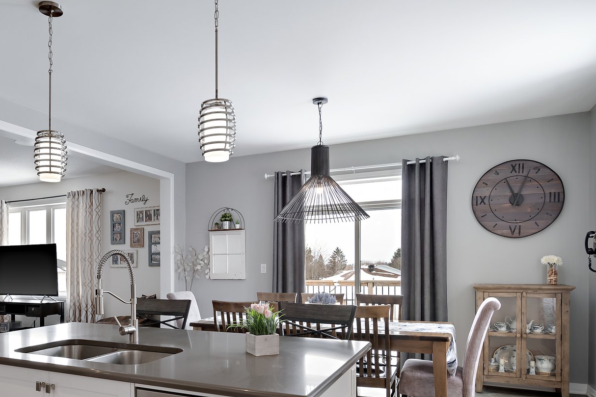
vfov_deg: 47.0
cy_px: 271
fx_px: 447
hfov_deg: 66.3
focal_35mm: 27
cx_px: 222
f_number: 8
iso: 640
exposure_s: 1/10
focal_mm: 16
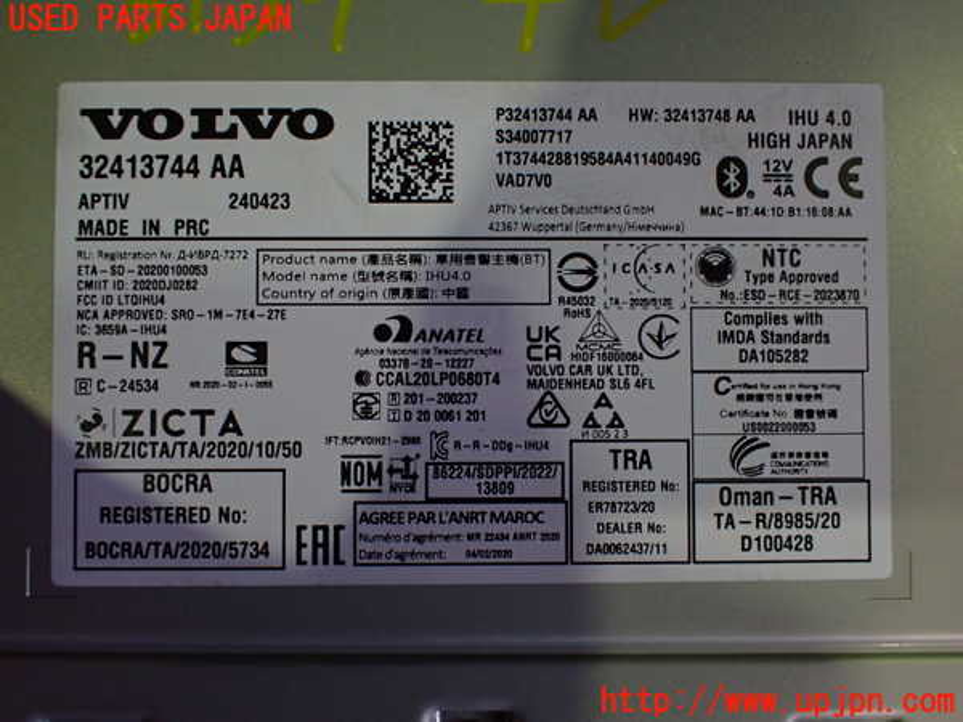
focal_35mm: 30
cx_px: 482
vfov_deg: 46.8
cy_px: 361
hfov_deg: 60.0
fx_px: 835
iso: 500
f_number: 2.3
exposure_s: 1/125
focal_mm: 5.4
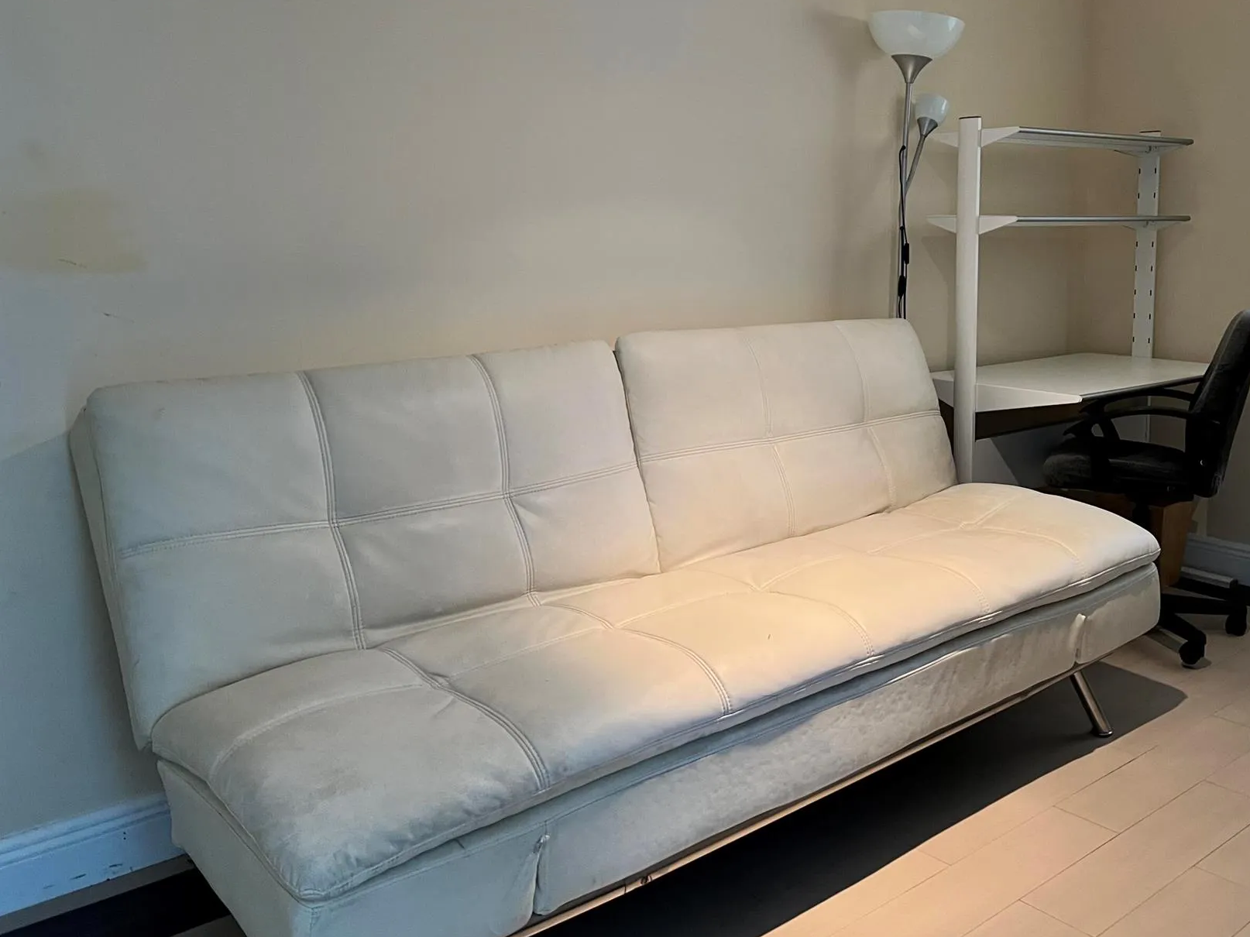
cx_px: 792
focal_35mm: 33
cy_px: 393
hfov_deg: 54.6
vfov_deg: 42.8
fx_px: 1191
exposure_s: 1/60
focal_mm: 5.7
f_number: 1.5
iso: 250
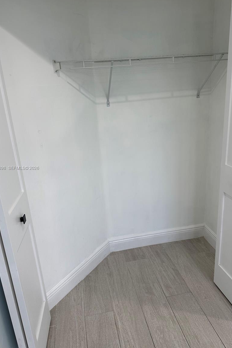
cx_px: 119
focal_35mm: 26
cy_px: 168
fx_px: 251
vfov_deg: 69.4
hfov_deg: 49.5
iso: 100
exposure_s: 1/120
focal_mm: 6.86
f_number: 1.78
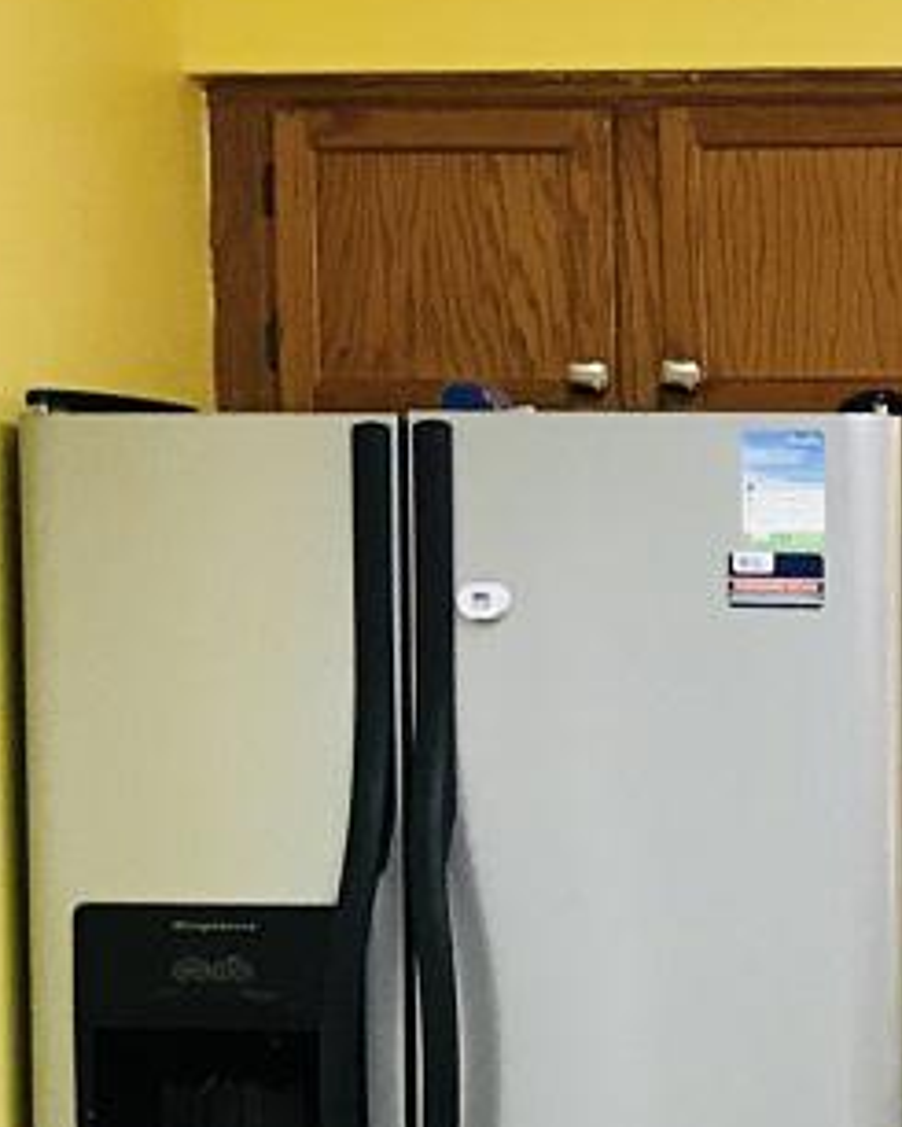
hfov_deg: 11.7
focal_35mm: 122
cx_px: 1649
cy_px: 985
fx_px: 4069
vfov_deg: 15.6
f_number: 1.8
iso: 40
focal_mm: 3.99
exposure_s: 1/20
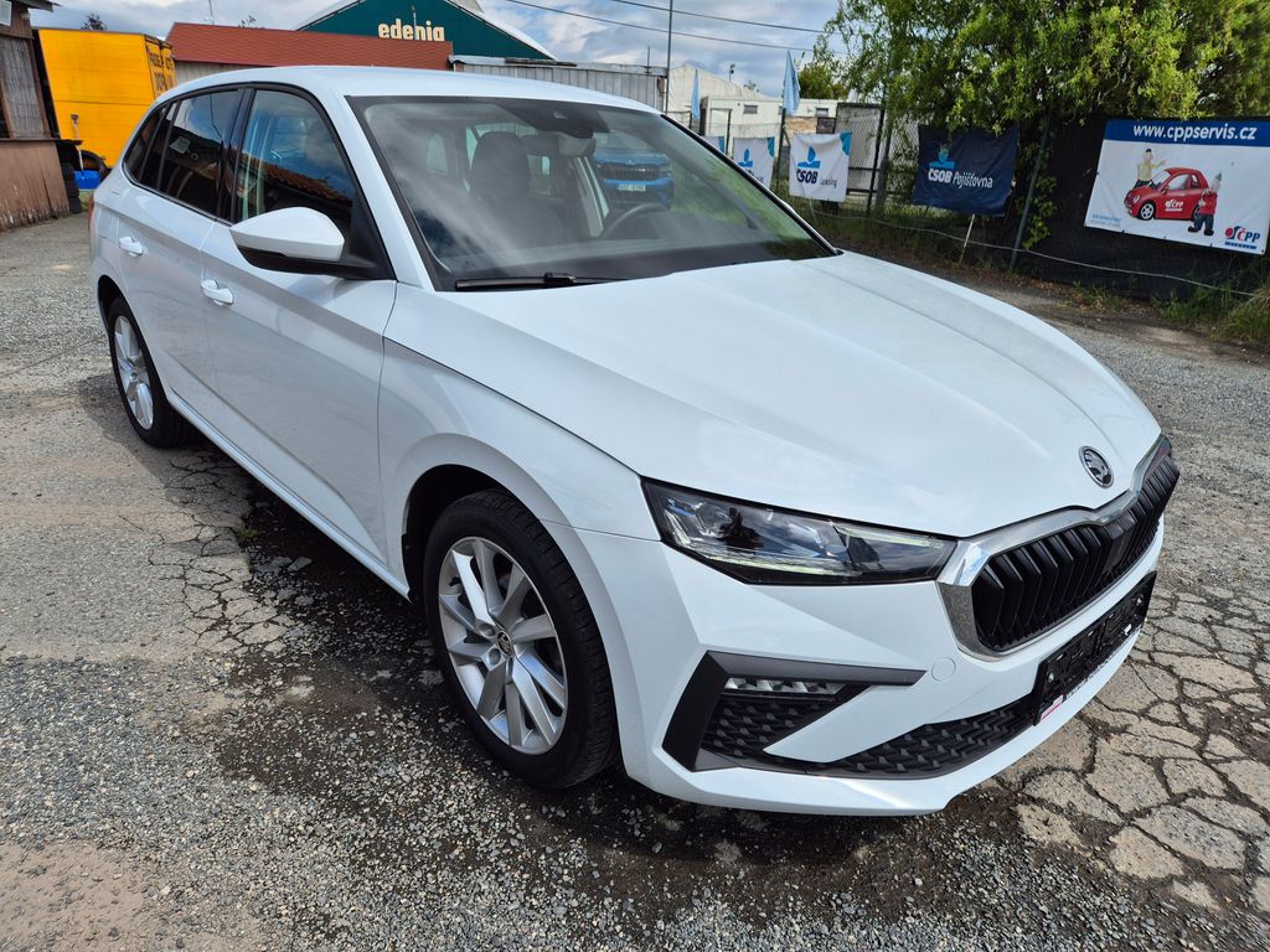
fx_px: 844
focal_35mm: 23
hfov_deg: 73.9
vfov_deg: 58.9
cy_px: 476
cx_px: 635
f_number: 1.8
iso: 25
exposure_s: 1/2944
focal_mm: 5.4
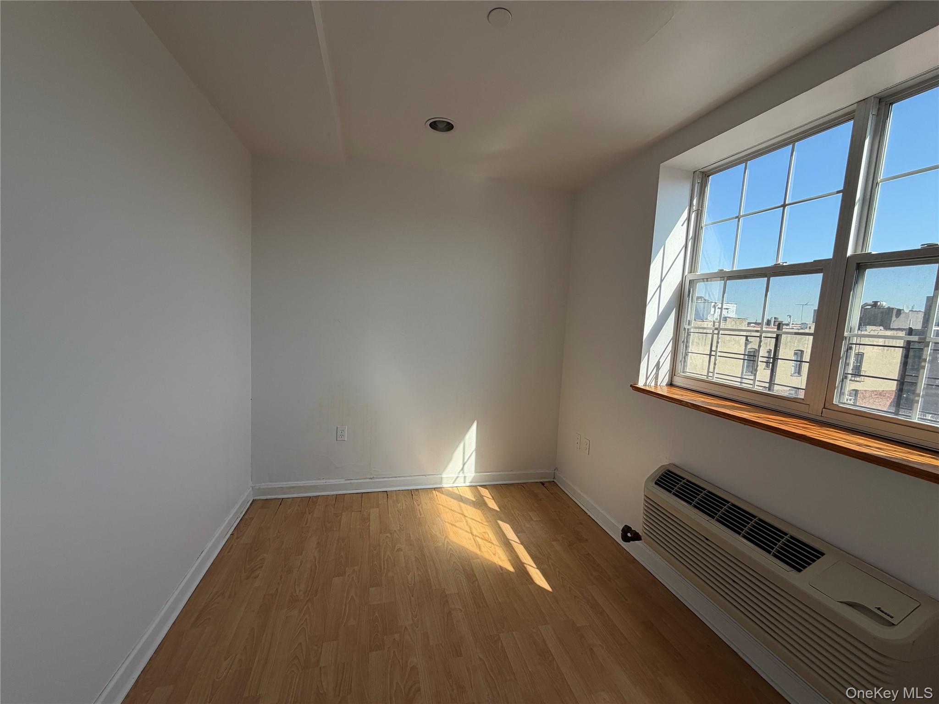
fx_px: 380
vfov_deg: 85.7
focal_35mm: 14
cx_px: 470
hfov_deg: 102.1
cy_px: 352
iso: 64
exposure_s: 1/465
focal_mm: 2.22
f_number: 2.2
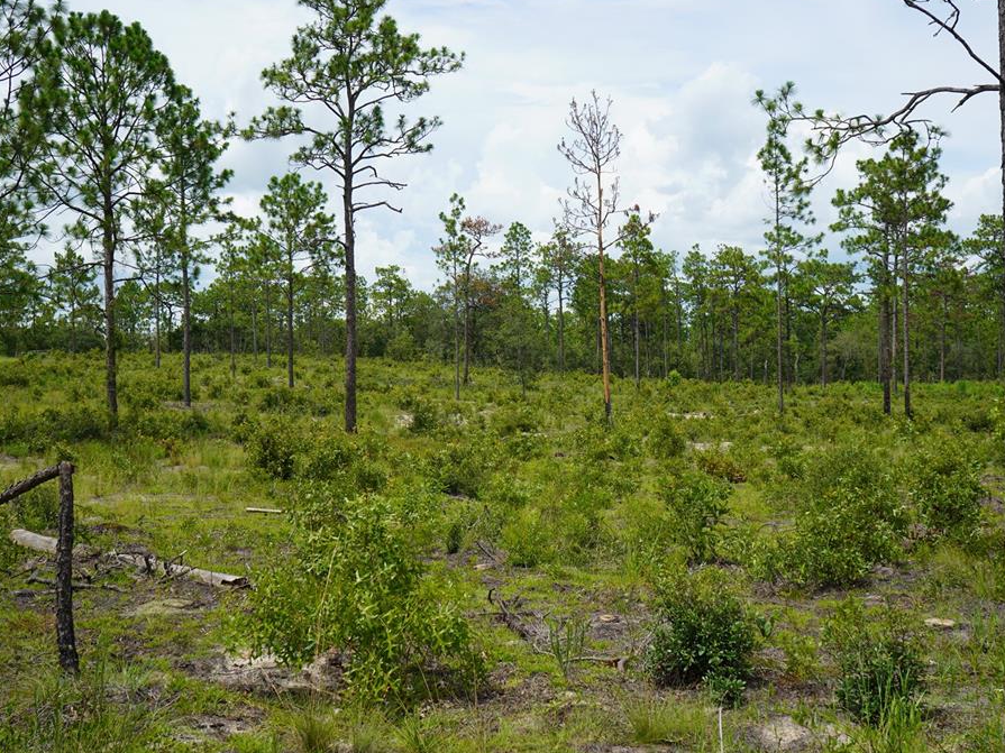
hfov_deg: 42.9
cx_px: 549
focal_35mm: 44
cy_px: 373
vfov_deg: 32.9
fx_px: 1277
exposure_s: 1/160
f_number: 10
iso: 100
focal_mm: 40
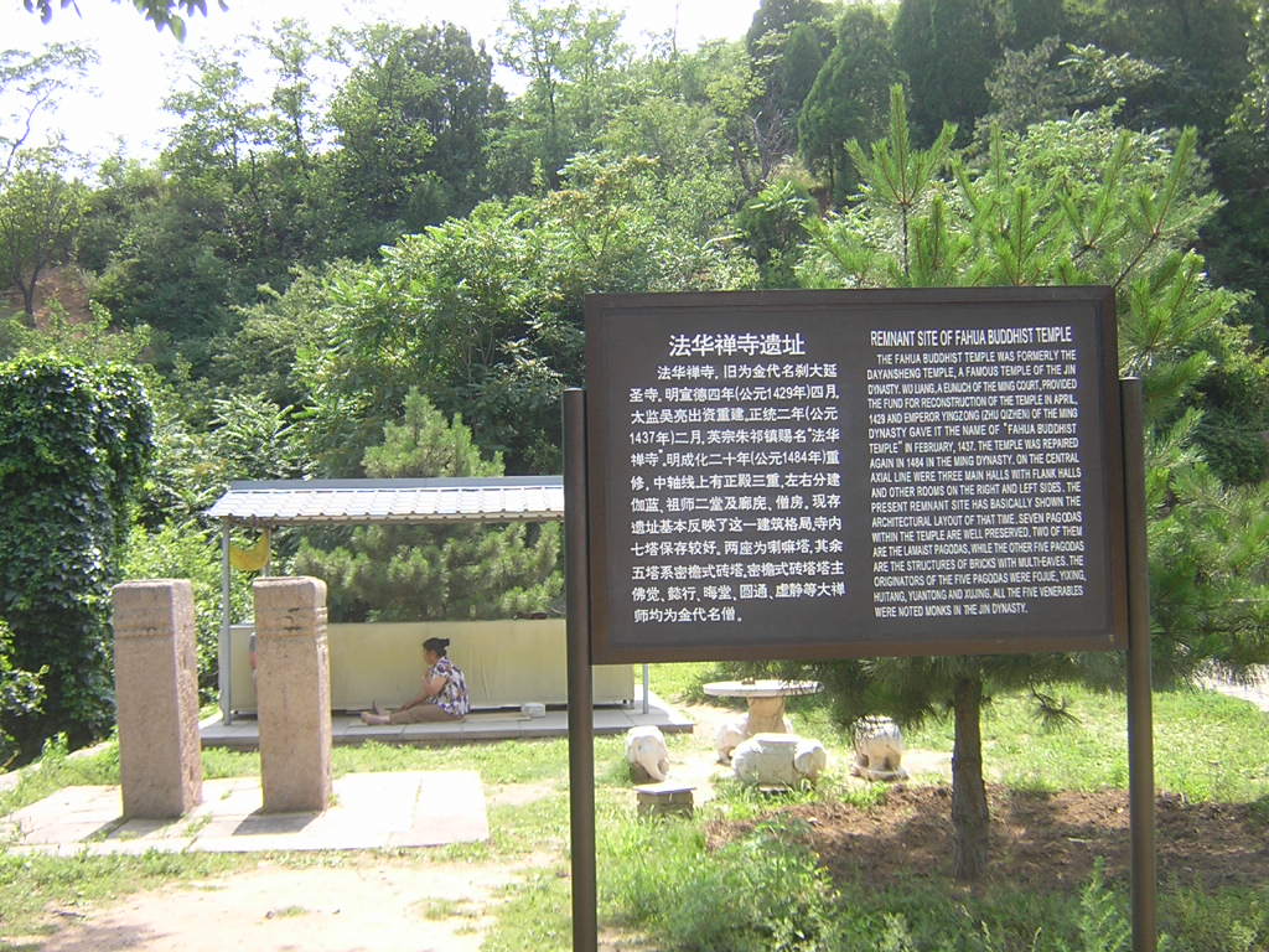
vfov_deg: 39.7
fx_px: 1320
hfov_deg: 51.4
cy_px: 476
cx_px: 634
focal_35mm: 36
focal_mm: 4.7
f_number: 2.6
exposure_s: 1/331
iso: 100
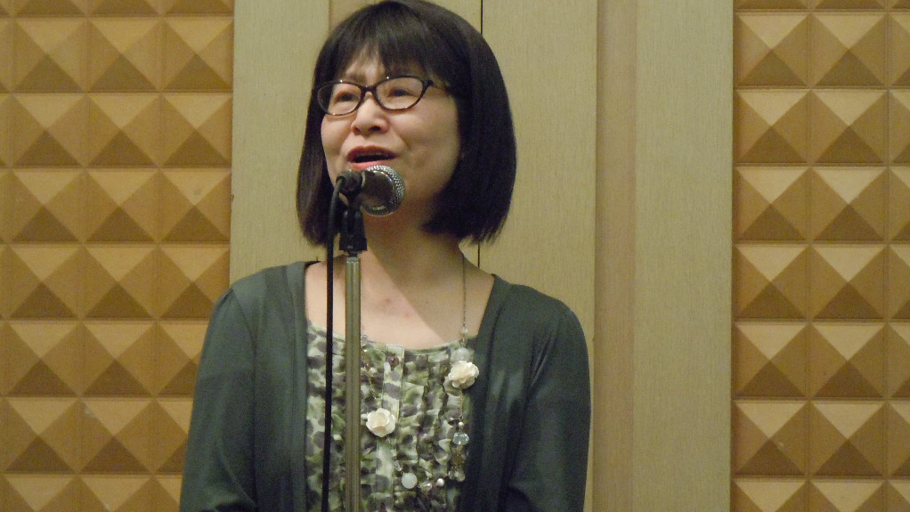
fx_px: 4006
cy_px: 234
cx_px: 455
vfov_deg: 7.3
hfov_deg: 13.0
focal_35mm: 166
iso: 1600
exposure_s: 1/100
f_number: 4.6
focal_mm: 27.4
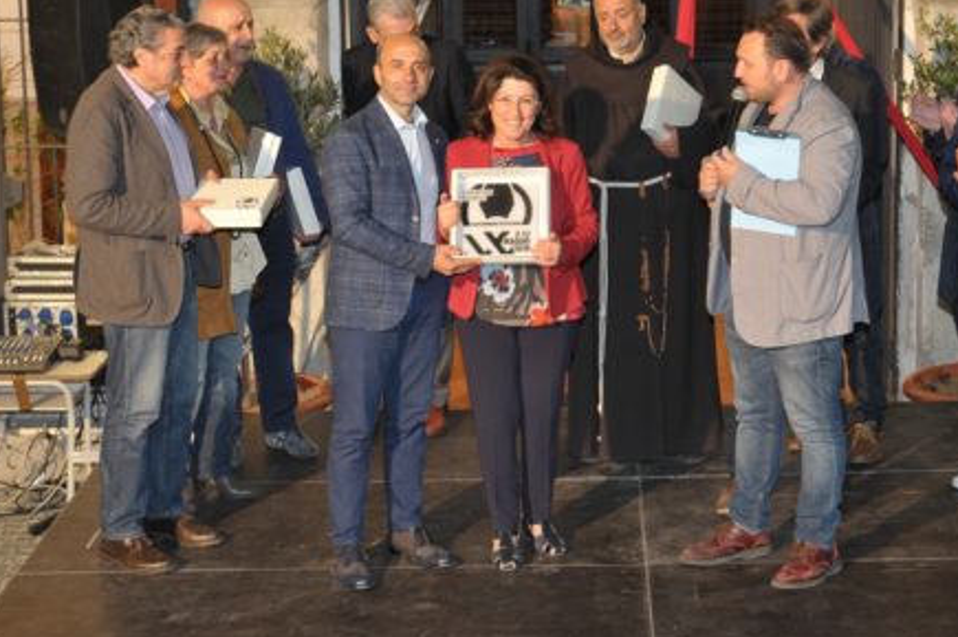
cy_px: 224
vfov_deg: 15.0
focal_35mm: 91
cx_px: 577
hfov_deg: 22.4
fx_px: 2419
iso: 640
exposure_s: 1/30
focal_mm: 44
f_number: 4
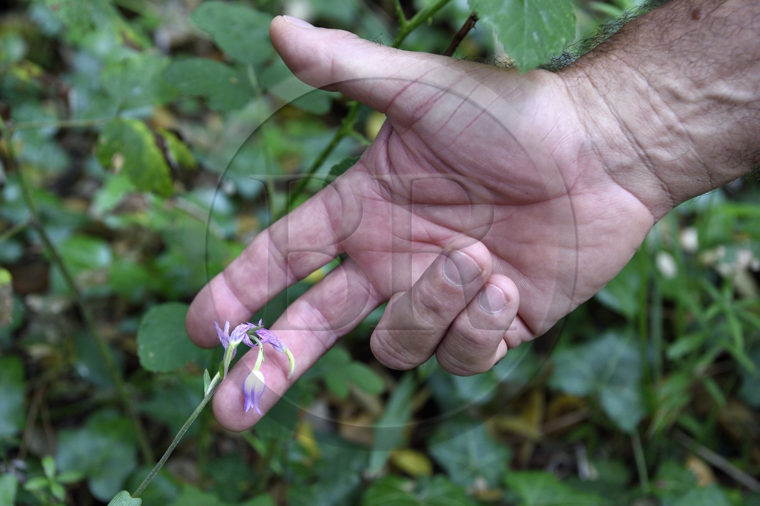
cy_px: 253
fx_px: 1477
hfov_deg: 28.9
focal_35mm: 70
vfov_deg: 19.4
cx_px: 380
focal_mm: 70
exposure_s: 1/60
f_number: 6.3
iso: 1000
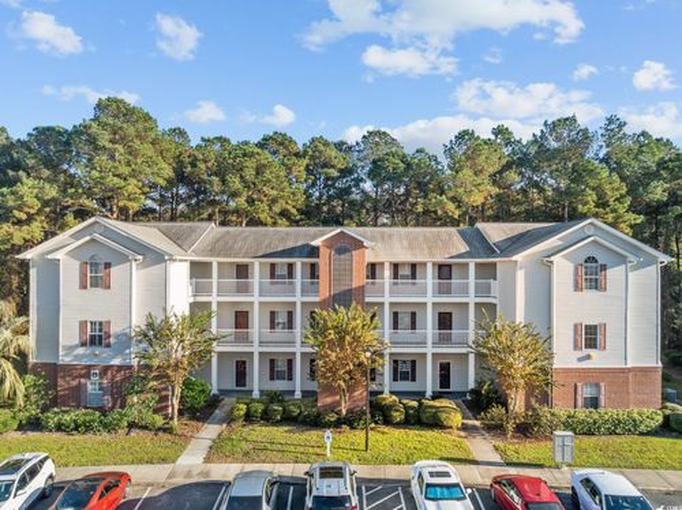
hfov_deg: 71.6
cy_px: 255
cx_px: 341
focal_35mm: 24
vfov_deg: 56.7
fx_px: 472
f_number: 2.8
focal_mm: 12.29
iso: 100
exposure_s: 1/800
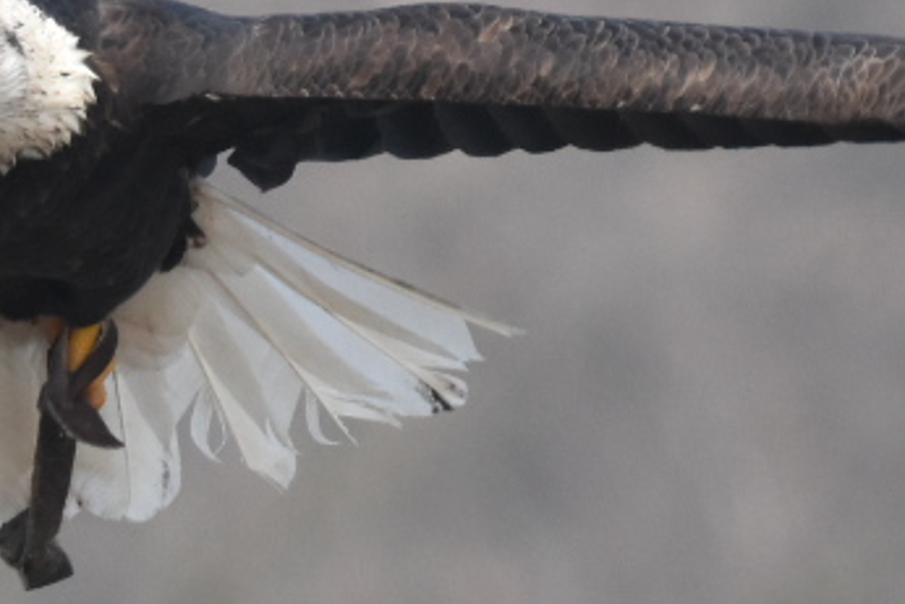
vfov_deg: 0.5
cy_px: 298
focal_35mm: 2807
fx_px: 70591
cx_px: -118
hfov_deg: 0.7
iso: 1000
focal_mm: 400
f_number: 7.1
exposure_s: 1/1600
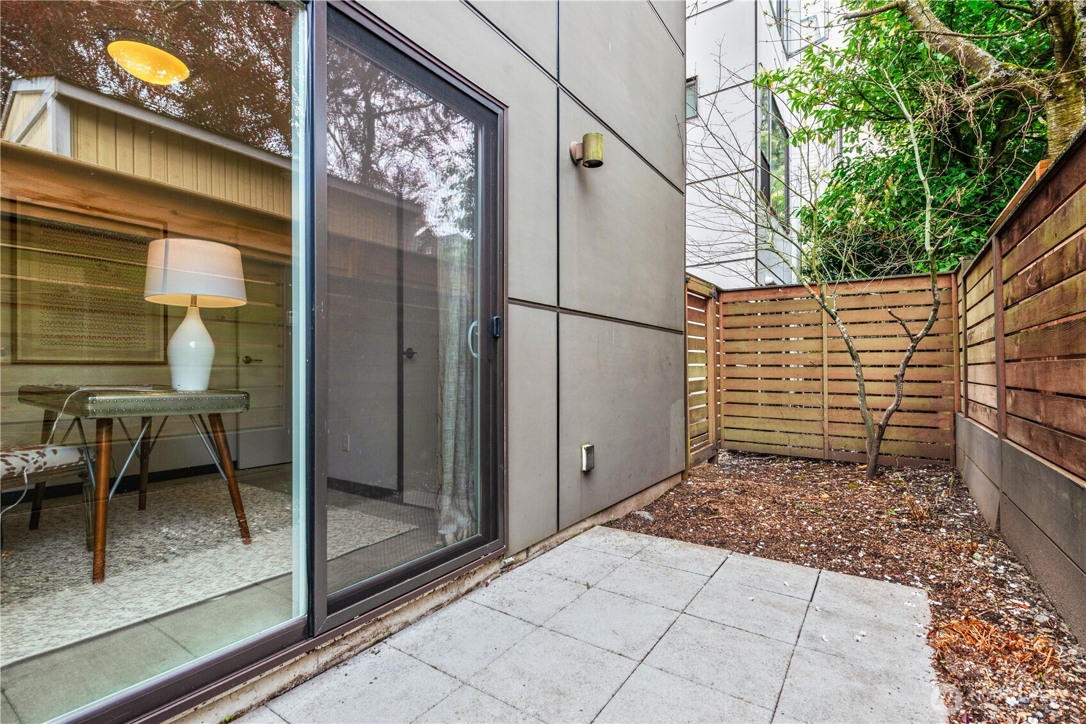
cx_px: 543
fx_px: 513
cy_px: 362
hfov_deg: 93.3
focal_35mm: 17
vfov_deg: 70.5
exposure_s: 1/125
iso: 250
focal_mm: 17
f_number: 7.1
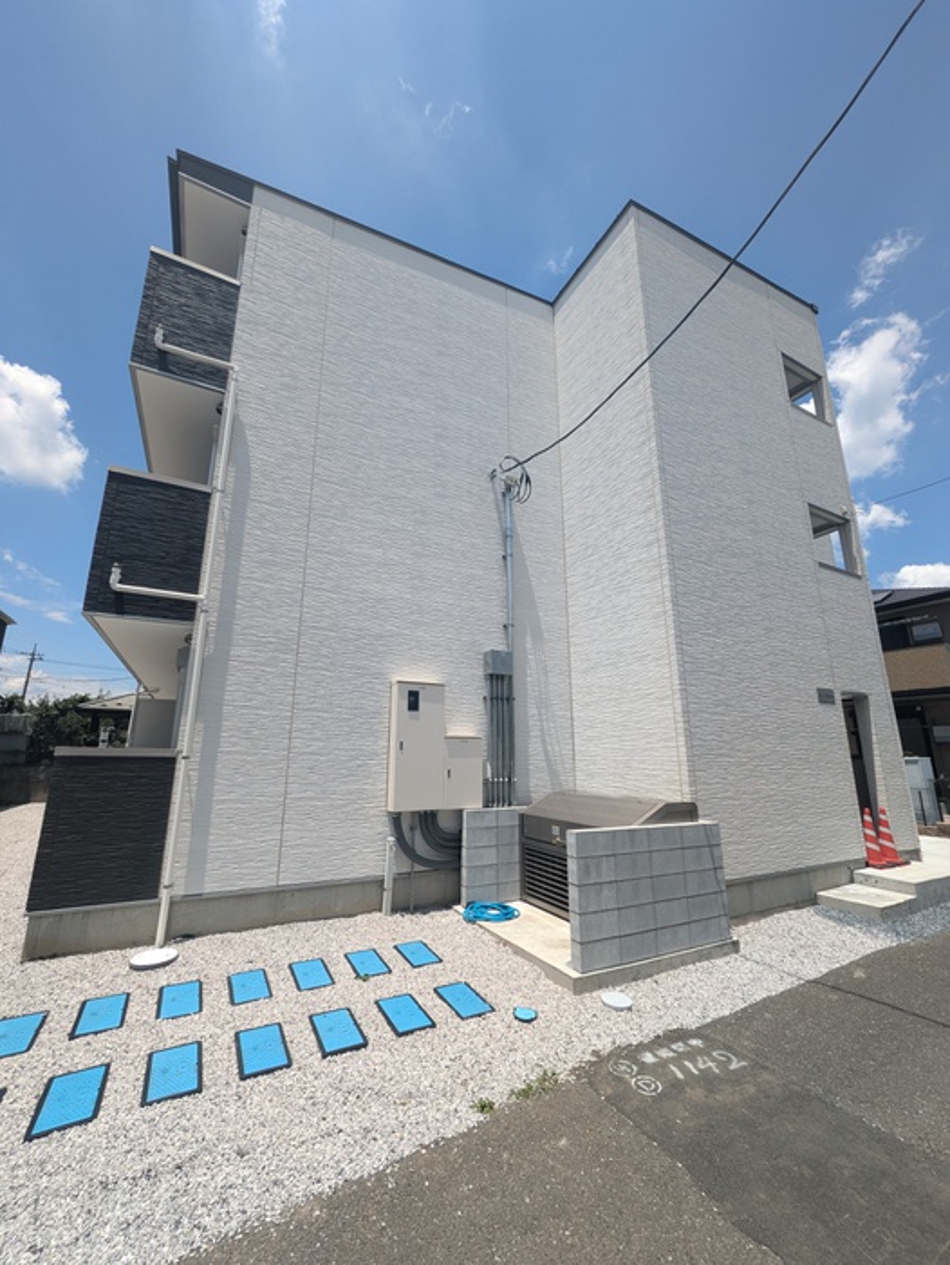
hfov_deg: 85.7
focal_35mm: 14
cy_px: 632
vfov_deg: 102.0
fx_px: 512
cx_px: 475
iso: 47
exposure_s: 1/1923
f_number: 2.2
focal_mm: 1.83
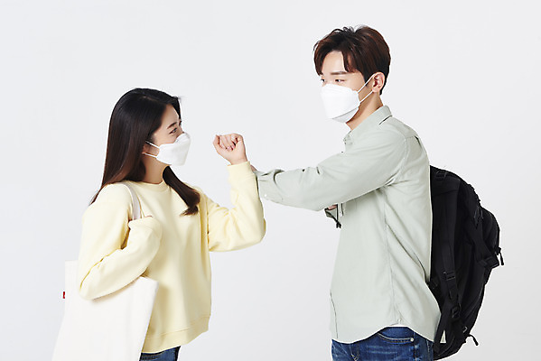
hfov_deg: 28.8
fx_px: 1052
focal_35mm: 70
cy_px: 180
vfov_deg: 19.5
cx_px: 270
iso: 100
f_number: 13
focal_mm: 70
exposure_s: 1/125
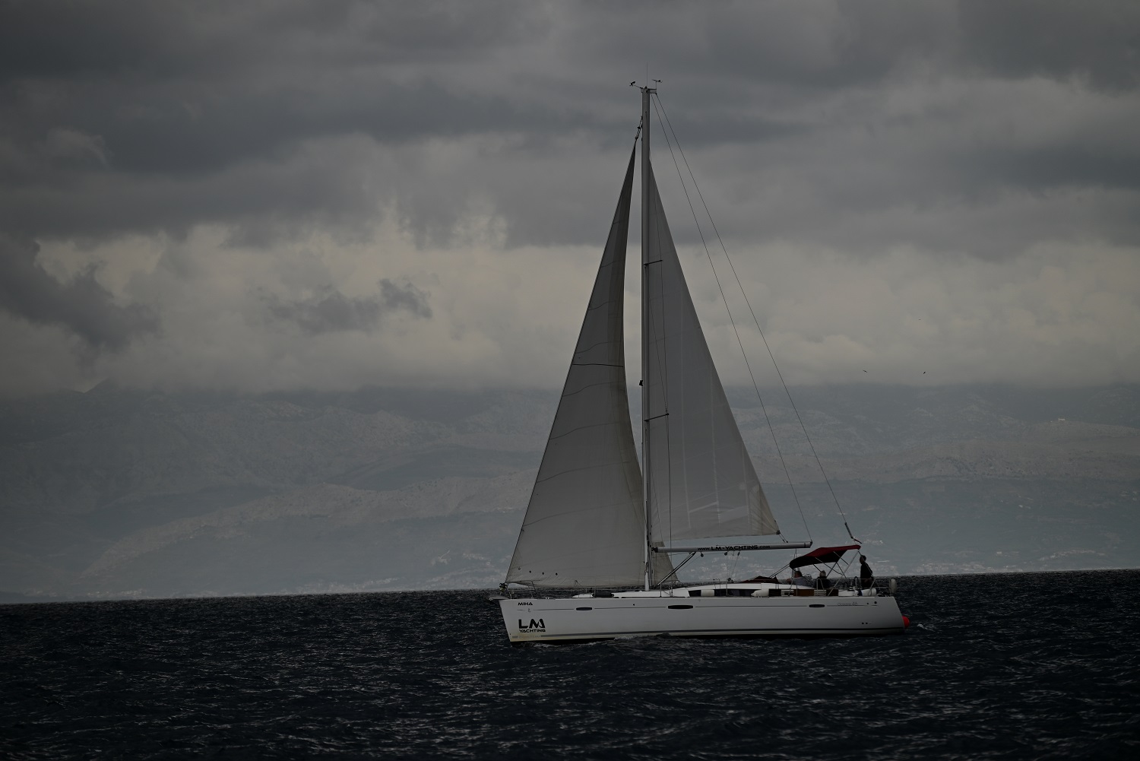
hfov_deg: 11.4
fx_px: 5701
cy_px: 380
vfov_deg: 7.6
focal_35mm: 180
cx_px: 570
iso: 160
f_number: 5.6
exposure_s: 1/1000
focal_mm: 180
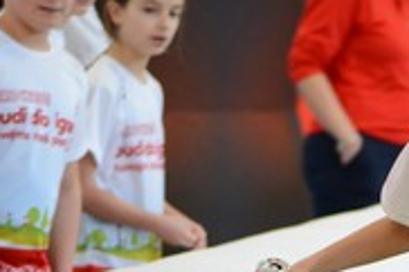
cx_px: 515
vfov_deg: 2.9
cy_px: 397
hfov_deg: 4.3
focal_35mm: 474
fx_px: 5380
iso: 800
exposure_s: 1/200
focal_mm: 105
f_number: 2.8
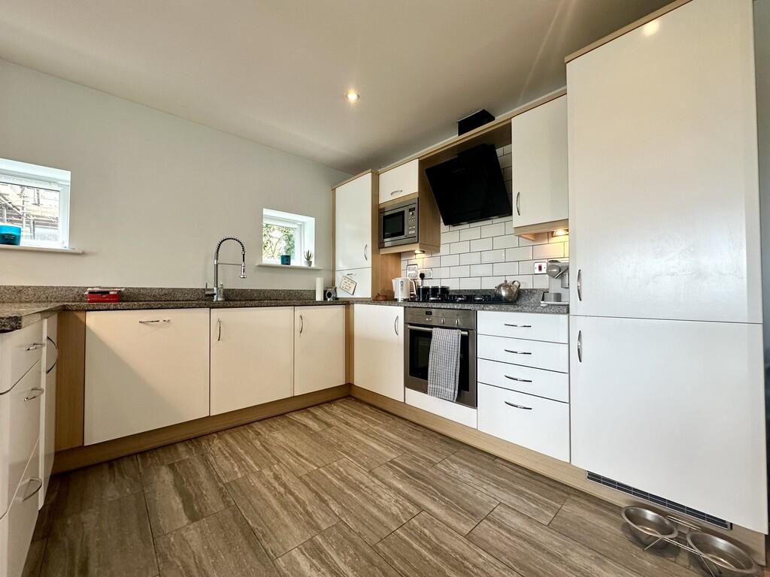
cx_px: 385
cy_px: 288
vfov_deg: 85.7
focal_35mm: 14
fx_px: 311
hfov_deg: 102.1
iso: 125
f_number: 2.2
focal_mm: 2.22
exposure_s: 1/100
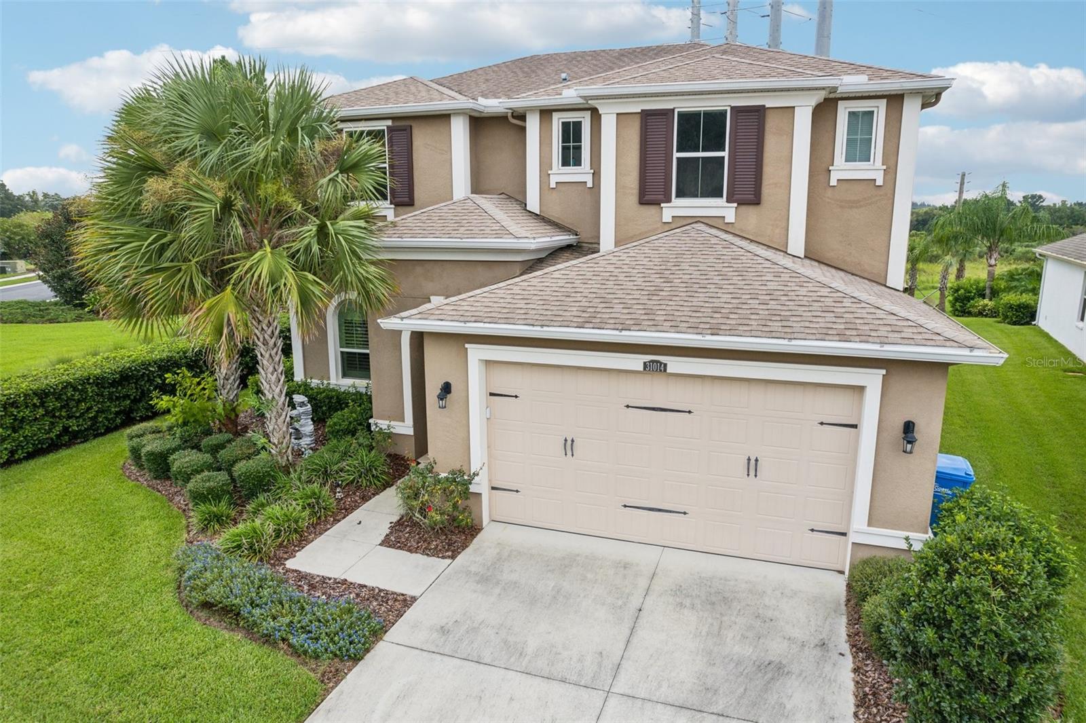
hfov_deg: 78.6
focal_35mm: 22
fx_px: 663
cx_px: 543
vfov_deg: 57.2
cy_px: 362
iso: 110
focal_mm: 8.4
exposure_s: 1/800
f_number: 2.8
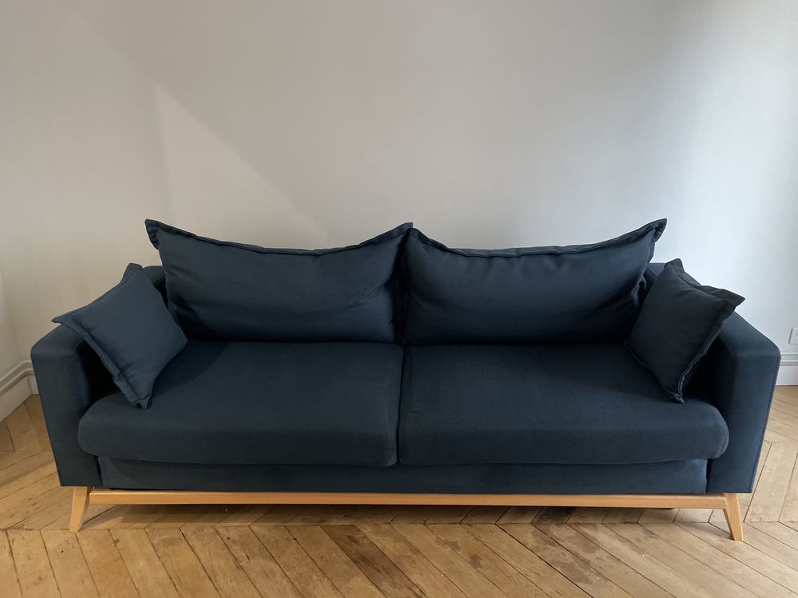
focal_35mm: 26
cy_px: 299
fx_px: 599
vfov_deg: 53.1
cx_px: 399
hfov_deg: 67.3
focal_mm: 4.2
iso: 320
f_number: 1.6
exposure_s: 1/50
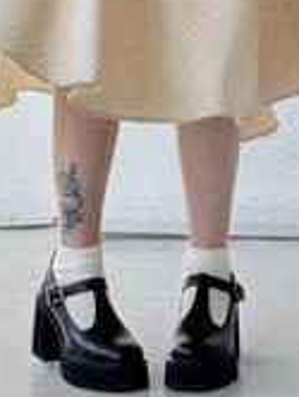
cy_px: -202
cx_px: 201
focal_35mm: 154
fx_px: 1769
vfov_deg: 12.2
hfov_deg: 9.7
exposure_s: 1/499
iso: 64
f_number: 1.78
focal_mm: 6.76
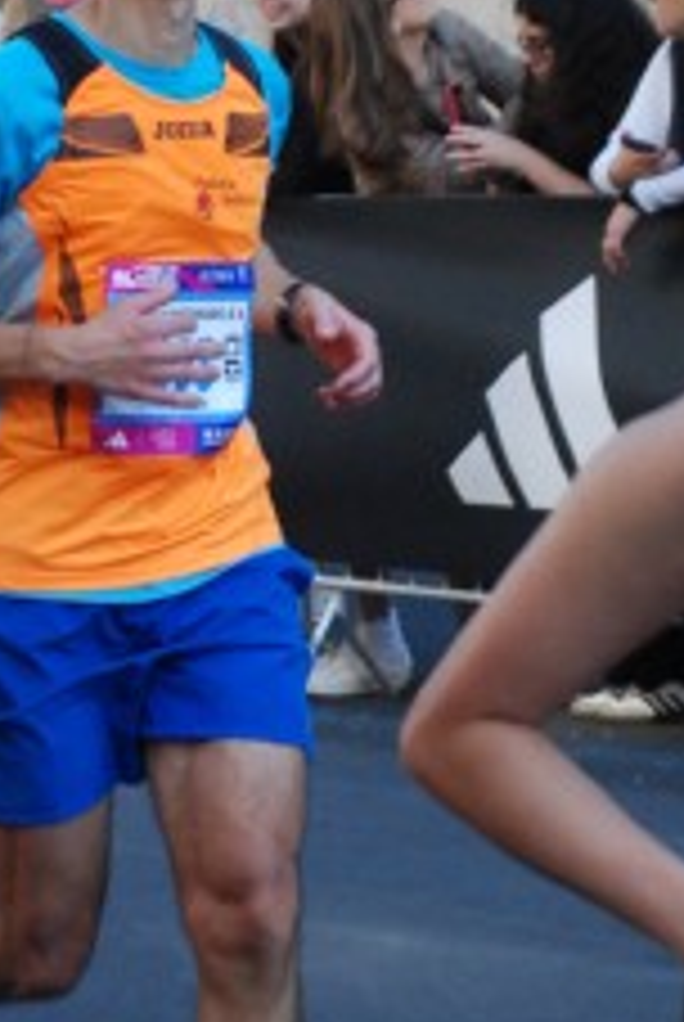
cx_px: 169
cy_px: 455
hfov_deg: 6.0
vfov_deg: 8.9
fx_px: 6535
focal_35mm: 230
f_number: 5.3
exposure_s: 1/640
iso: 1000
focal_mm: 58
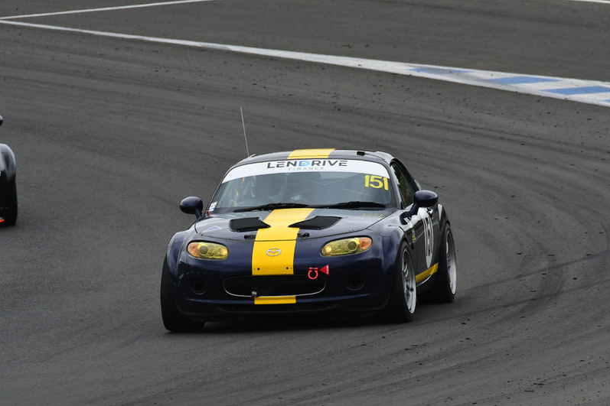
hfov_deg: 2.7
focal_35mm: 753
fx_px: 12756
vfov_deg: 1.8
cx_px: 305
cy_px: 203
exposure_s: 1/640
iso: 800
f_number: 11
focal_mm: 500
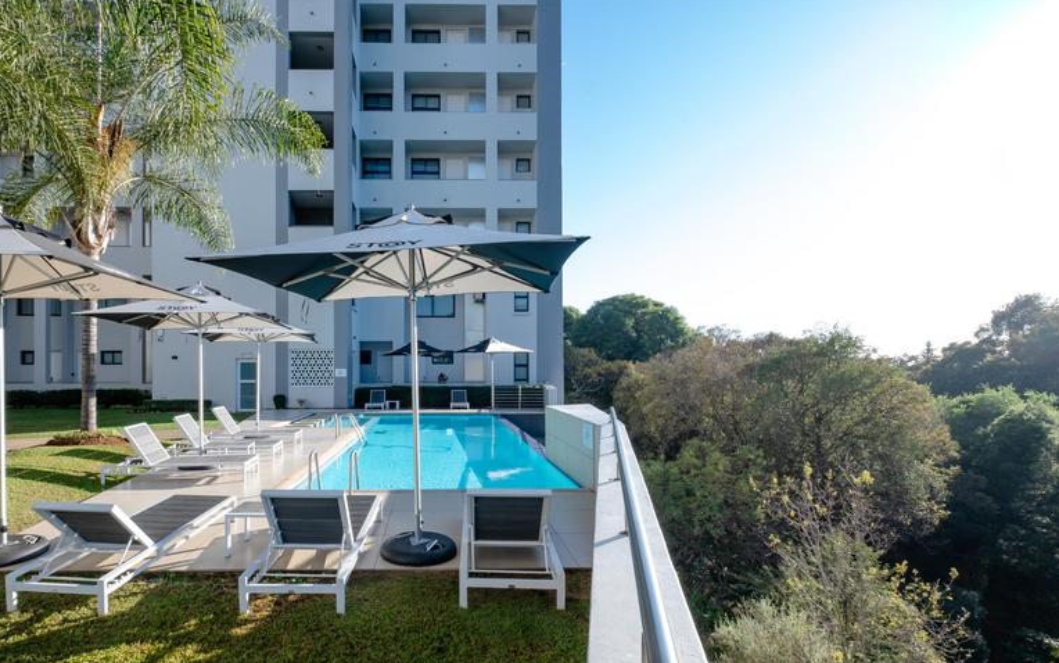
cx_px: 513
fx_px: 462
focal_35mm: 16
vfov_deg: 71.2
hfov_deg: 97.8
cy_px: 349
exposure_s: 1/30
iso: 100
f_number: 13
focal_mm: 10
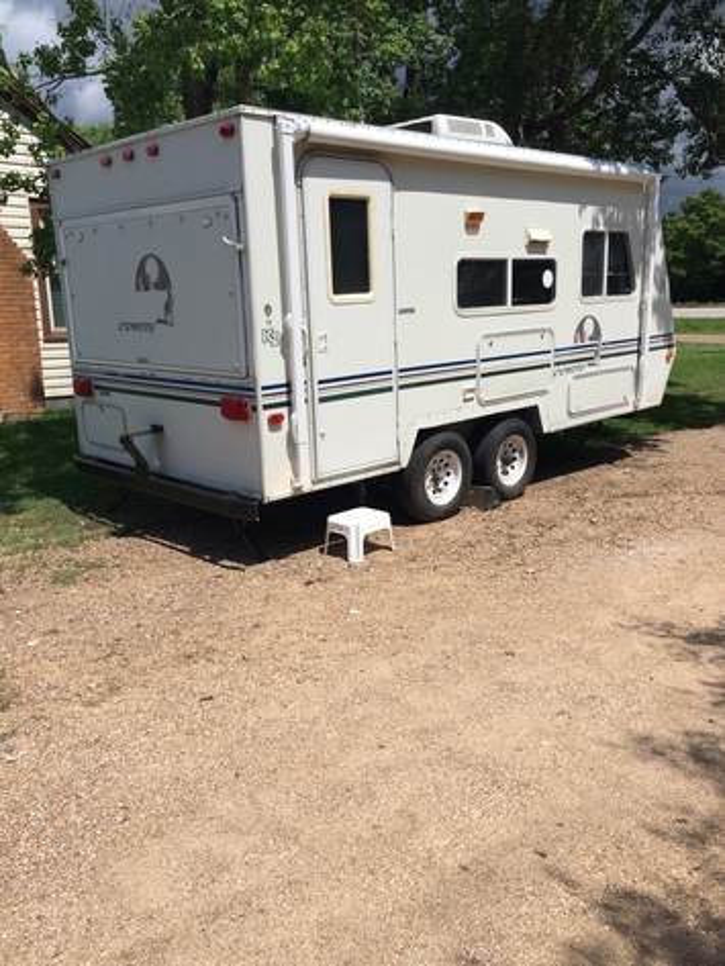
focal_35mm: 29
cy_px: 483
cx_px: 362
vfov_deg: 61.6
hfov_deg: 48.2
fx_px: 809
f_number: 2.2
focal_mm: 4.15
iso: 32
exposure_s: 1/4115
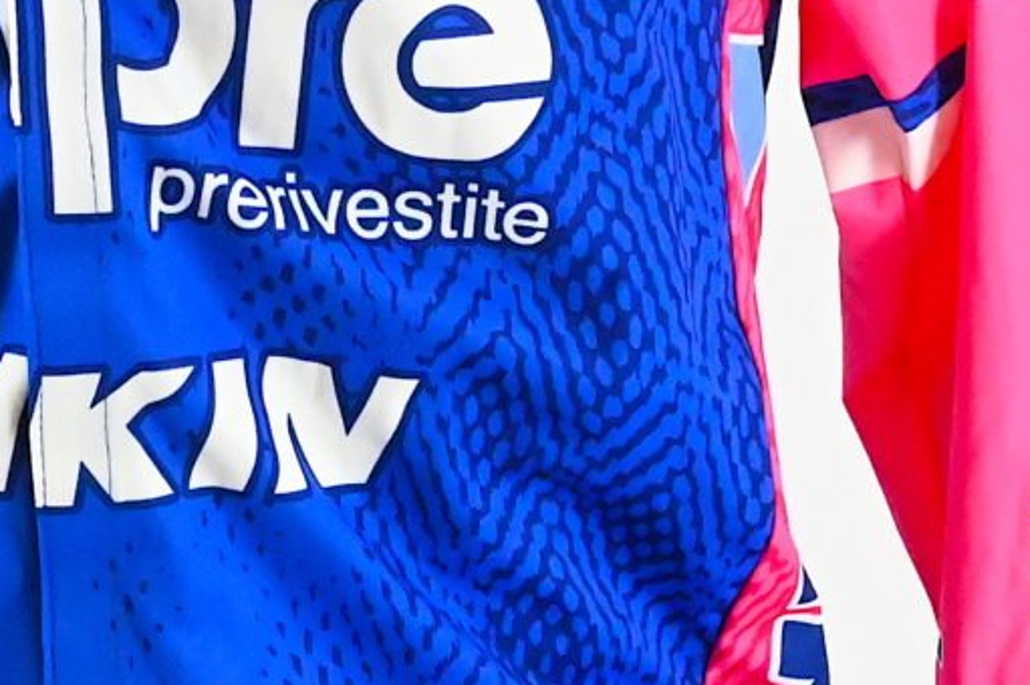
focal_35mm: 263
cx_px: 93
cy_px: 364
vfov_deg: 5.2
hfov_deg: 7.8
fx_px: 7520
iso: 22800
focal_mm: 70
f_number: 16
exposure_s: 1/400
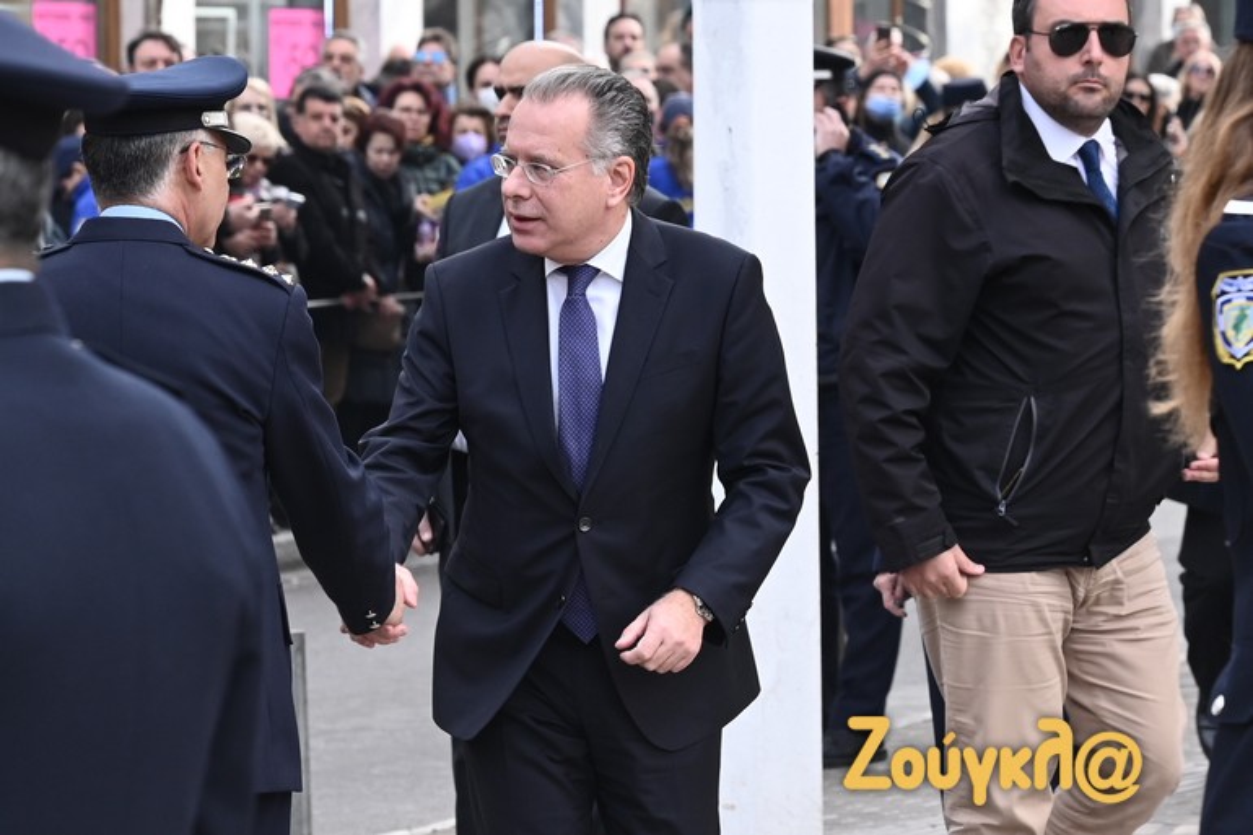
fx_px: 4176
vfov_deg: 11.4
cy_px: 418
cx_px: 626
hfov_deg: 17.1
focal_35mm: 120
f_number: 7.1
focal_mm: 120
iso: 640
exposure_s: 1/250
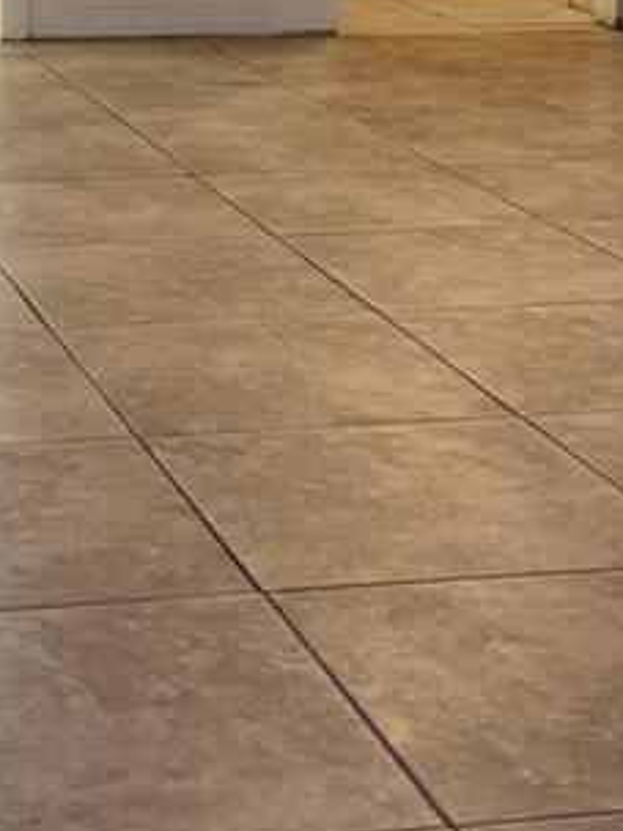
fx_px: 2281
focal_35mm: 95
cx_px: 25
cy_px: 82
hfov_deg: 15.3
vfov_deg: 20.2
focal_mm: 6.76
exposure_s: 1/60
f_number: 1.78
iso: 200
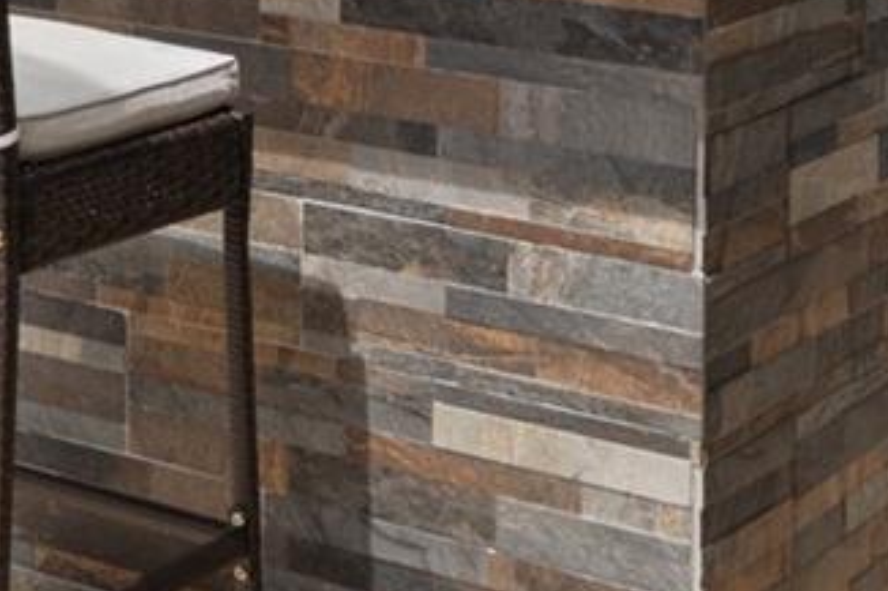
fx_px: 2786
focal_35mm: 113
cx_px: -223
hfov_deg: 17.2
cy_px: -507
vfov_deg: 11.2
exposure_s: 1/100
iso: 320
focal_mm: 23
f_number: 9
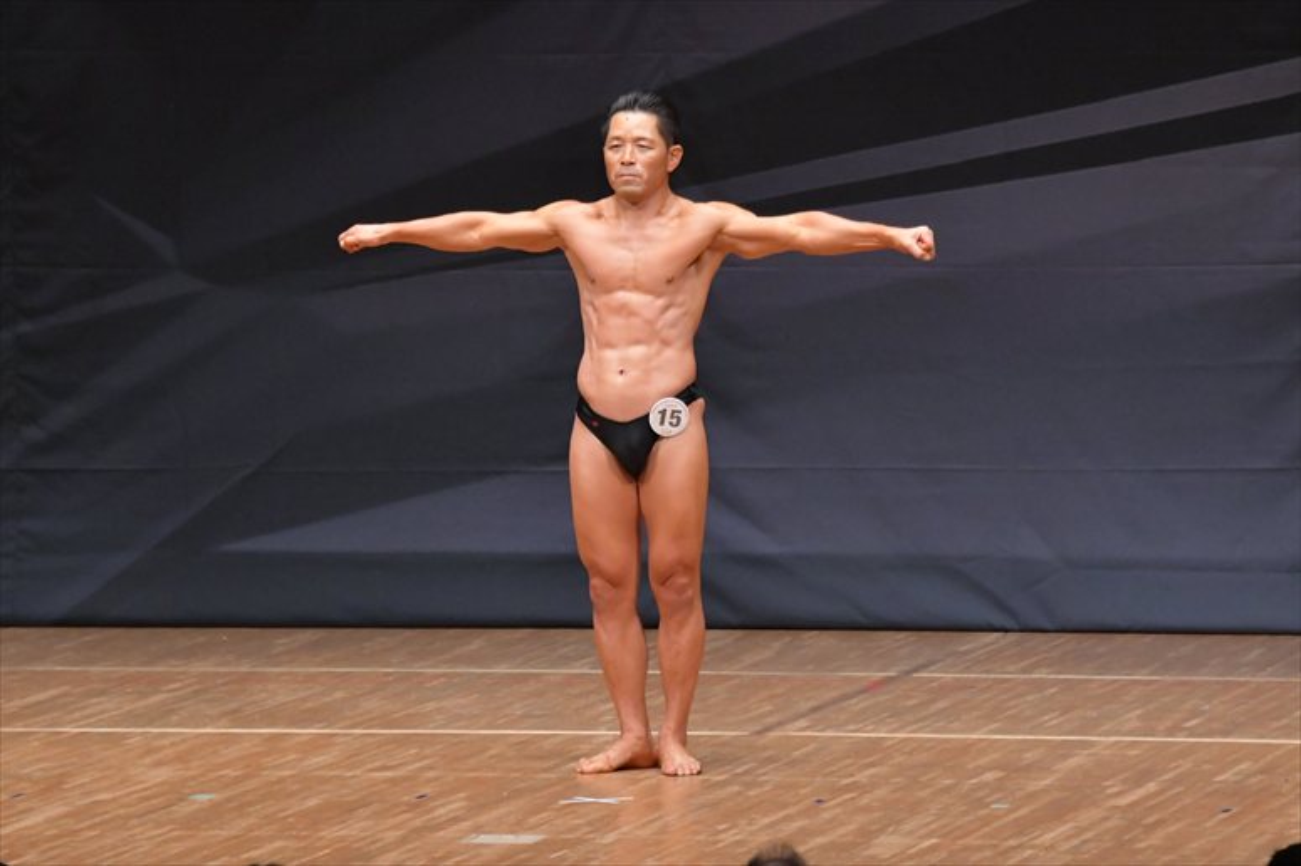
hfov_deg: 7.6
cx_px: 650
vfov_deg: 5.1
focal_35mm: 270
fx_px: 9753
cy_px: 433
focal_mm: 180
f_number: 5.6
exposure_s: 1/400
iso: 6400
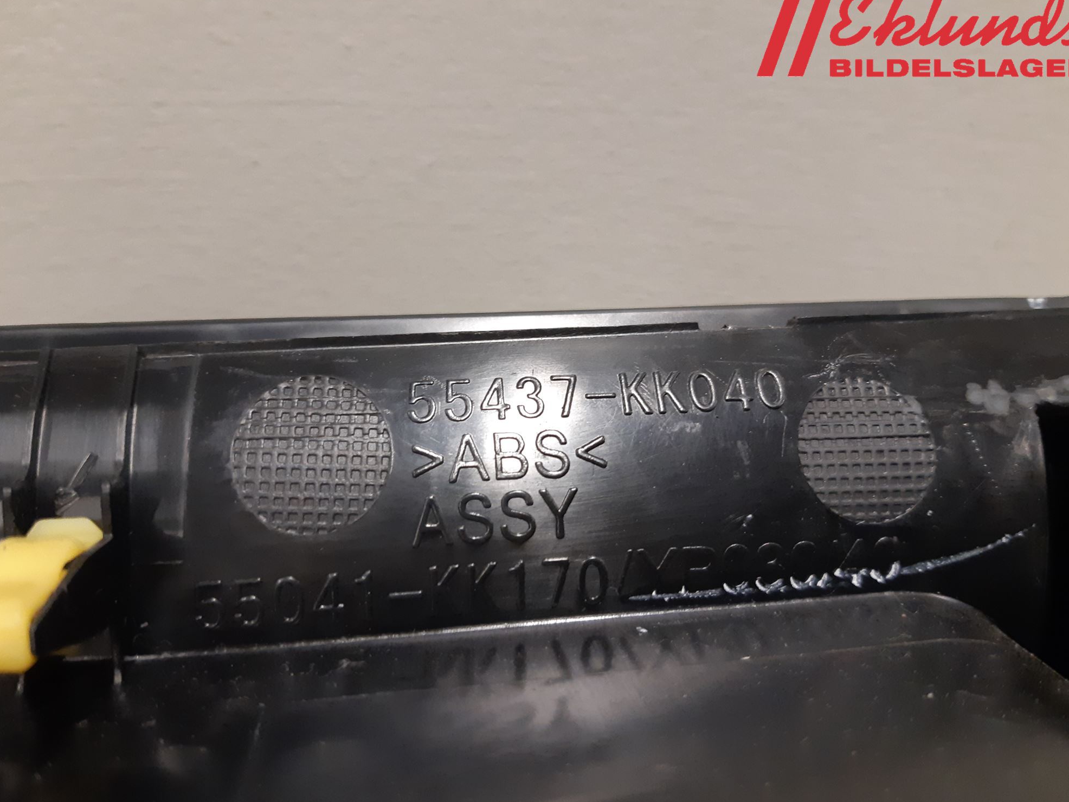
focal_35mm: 27
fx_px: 834
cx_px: 534
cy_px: 401
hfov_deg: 65.3
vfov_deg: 51.4
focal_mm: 3.93
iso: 250
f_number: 1.7
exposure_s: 1/50
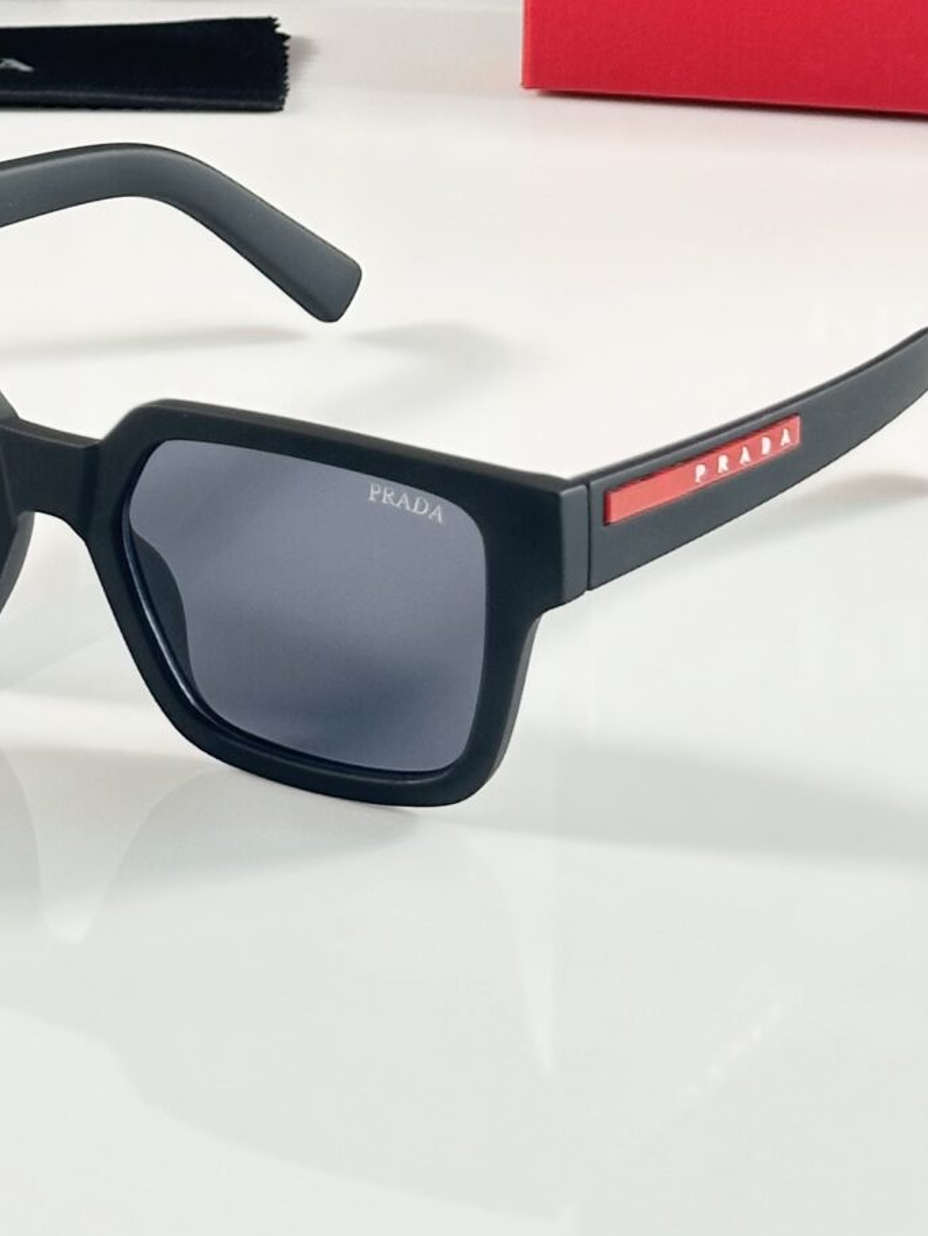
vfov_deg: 14.2
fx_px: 4823
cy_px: -179
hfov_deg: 11.0
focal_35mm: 135
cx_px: 173
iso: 50
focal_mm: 6.86
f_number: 1.78
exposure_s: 1/50
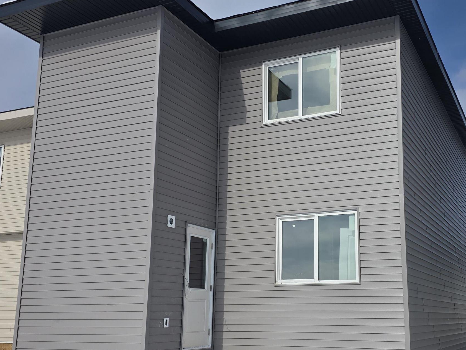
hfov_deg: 44.3
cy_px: 211
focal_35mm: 42
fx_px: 565
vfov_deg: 34.2
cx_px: 299
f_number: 1.7
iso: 32
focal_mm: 6.3
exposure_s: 1/7944
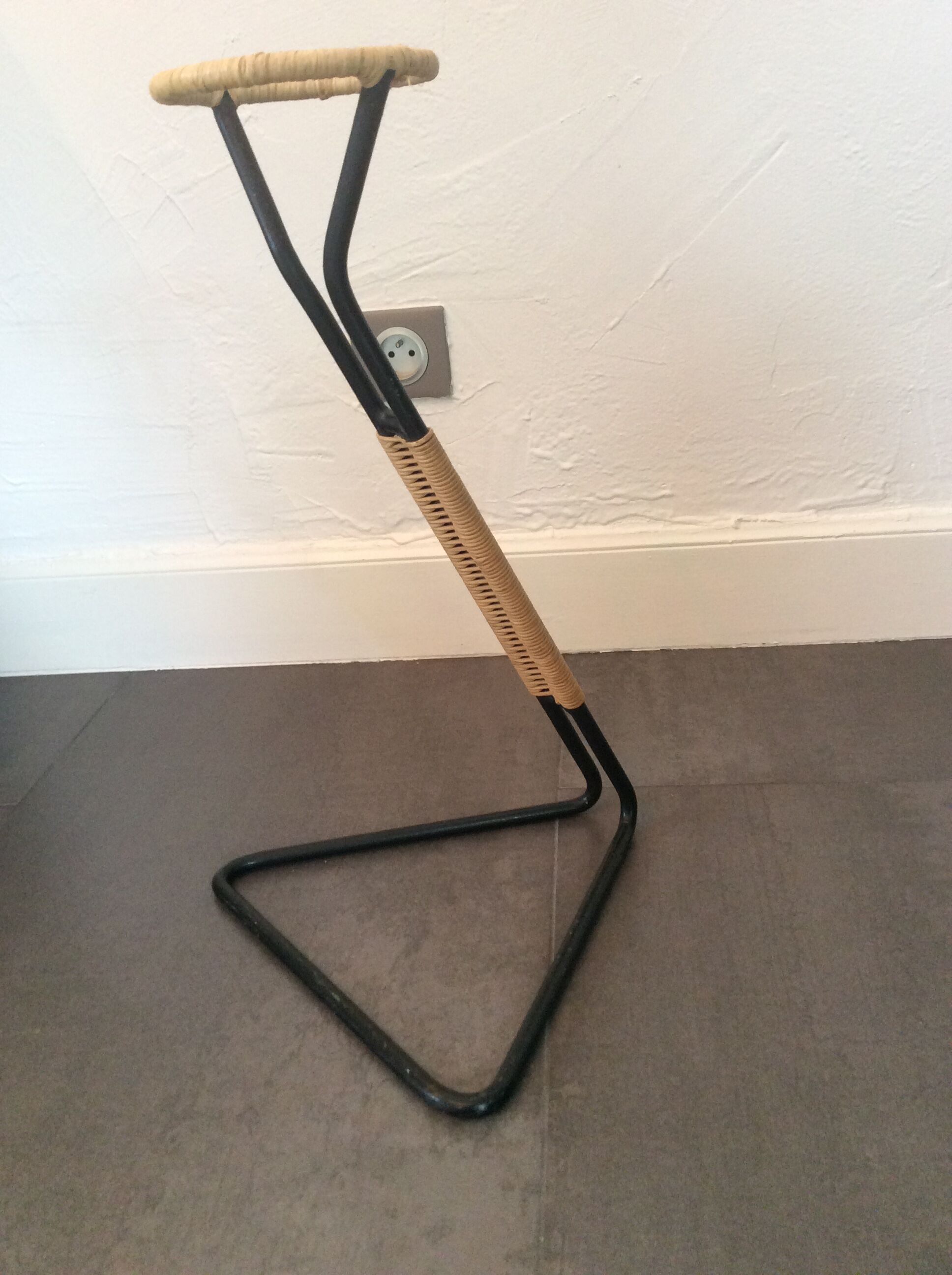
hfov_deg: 44.1
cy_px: 638
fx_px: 1177
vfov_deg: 56.9
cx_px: 476
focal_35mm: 32
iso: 125
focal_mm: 3.3
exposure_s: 1/25
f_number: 2.4
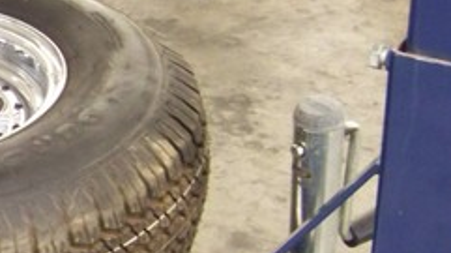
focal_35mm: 114
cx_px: -75
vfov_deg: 10.6
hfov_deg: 18.0
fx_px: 1362
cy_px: 160
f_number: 2.8
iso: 400
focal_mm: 5.85
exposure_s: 1/6
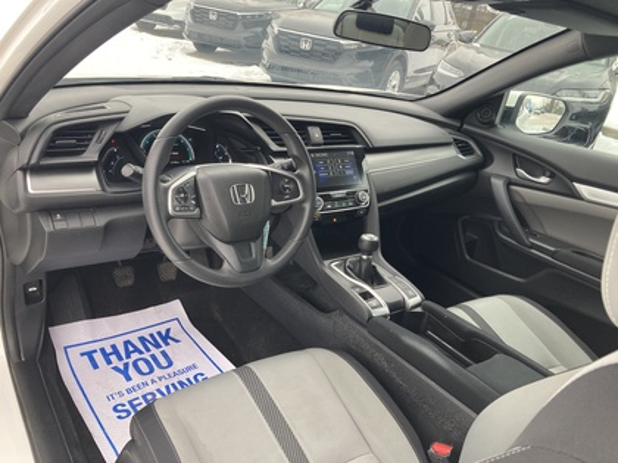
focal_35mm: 28
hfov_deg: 63.4
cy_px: 232
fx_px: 500
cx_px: 309
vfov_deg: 49.7
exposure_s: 1/121
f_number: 1.8
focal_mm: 3.99
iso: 64
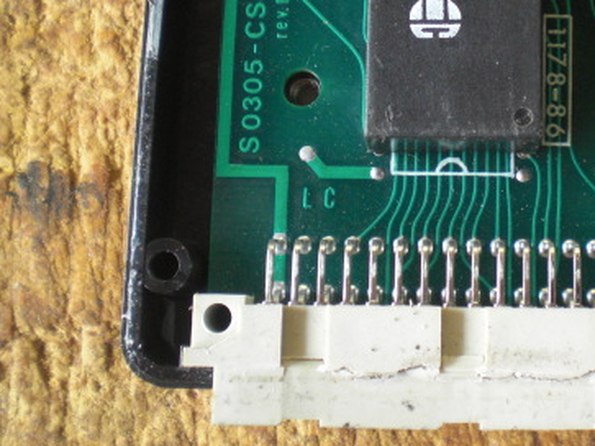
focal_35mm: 67
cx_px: 492
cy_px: 107
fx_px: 1151
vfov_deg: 21.7
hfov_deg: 28.3
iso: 200
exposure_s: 1/50
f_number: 3.1
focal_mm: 6.3
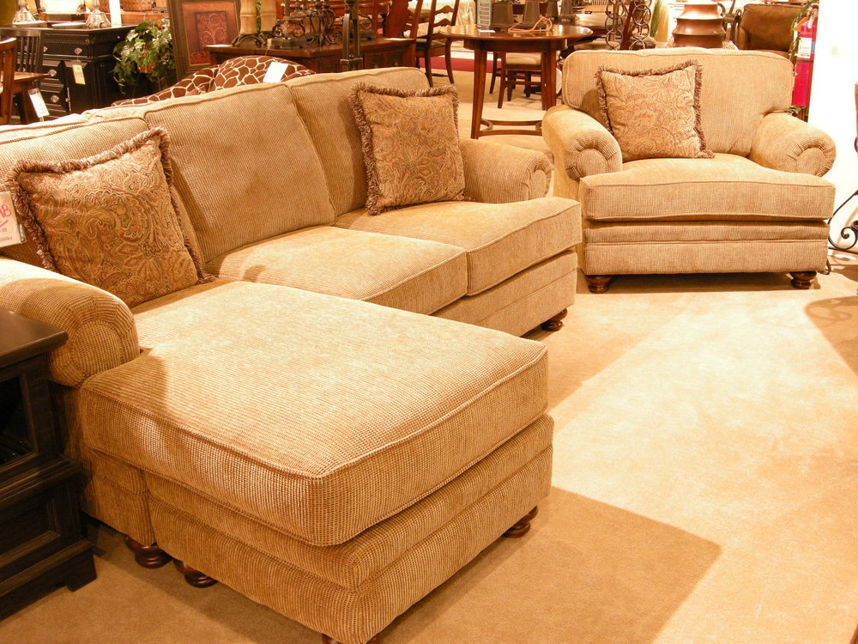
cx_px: 429
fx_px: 991
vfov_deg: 36.0
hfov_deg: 46.8
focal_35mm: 40
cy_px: 322
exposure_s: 1
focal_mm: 8.5
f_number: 4.5
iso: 200
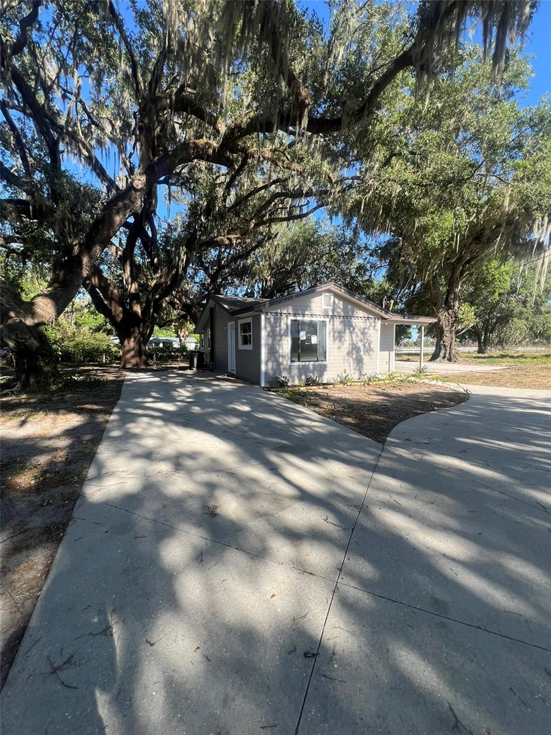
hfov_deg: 89.9
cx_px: 276
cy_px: 368
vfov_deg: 106.2
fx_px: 276
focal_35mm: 13
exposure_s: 1/544
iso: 32
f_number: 1.8
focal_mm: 1.57
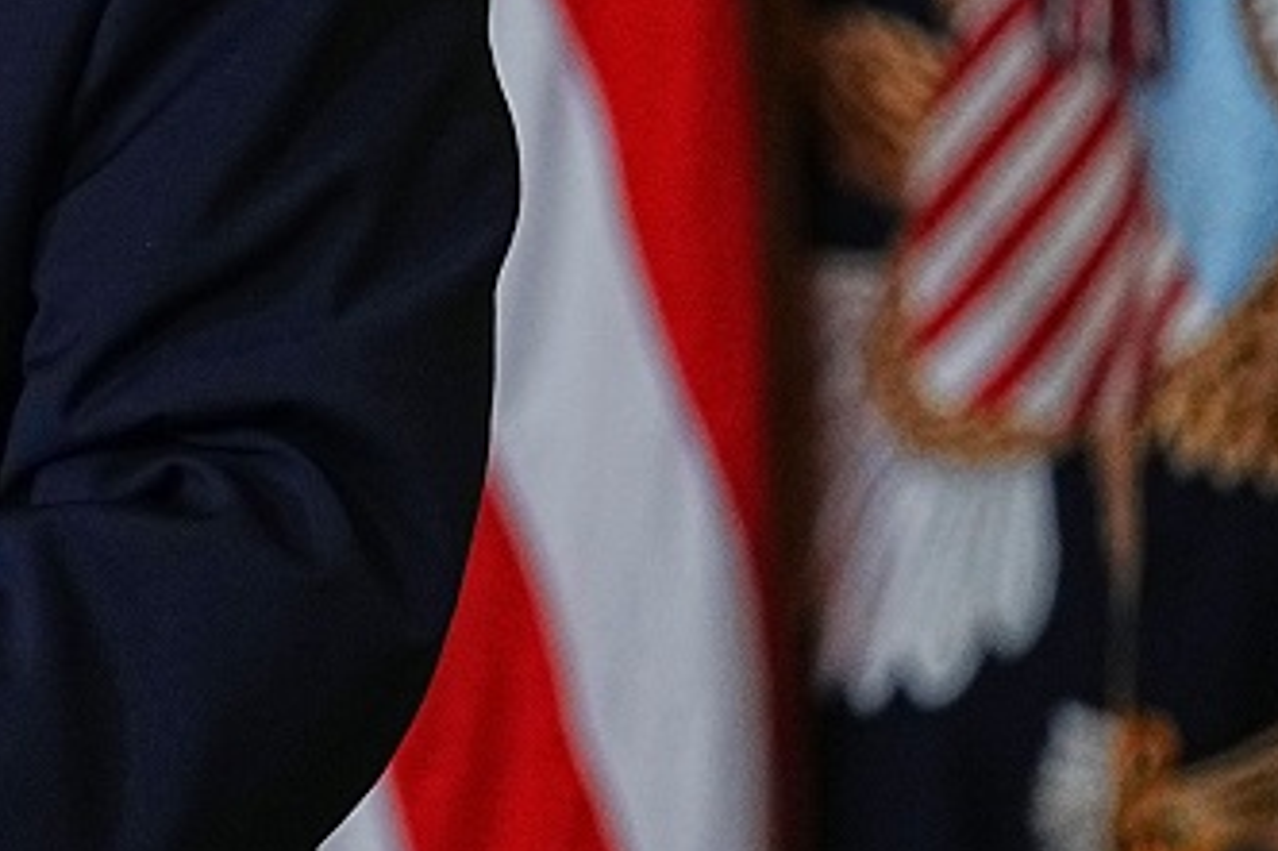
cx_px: -620
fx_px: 27356
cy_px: -10
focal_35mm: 771
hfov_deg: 2.7
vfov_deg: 1.8
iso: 1250
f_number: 2.8
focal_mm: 200
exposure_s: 1/250
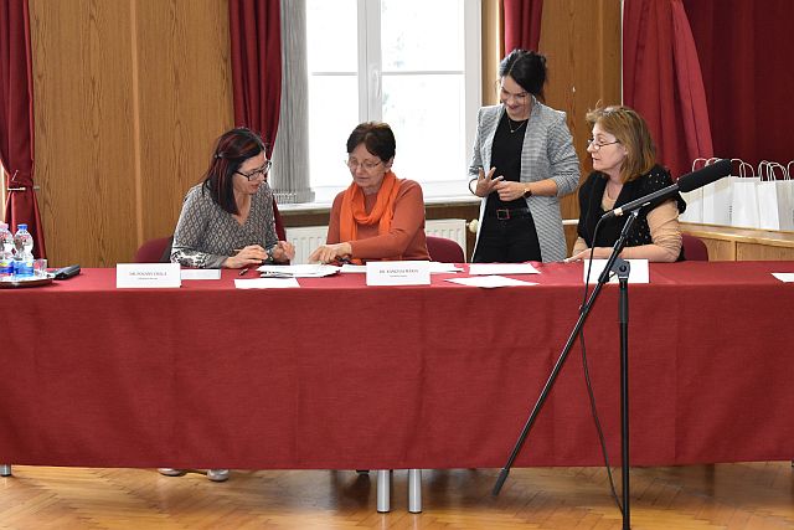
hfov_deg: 24.6
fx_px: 1820
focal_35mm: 82
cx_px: 397
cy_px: 265
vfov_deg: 16.6
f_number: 5.6
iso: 1600
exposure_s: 1/100
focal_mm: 55
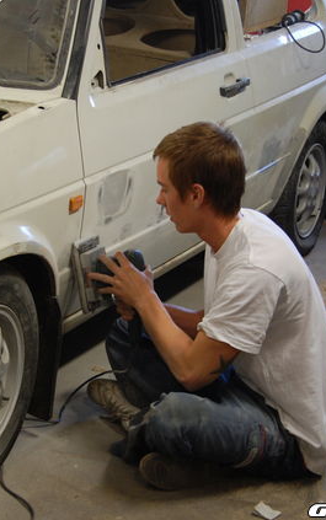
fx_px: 1377
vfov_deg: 21.4
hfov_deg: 13.5
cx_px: 125
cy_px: 261
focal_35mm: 97
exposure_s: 1/30
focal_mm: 42
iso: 500
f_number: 5.3
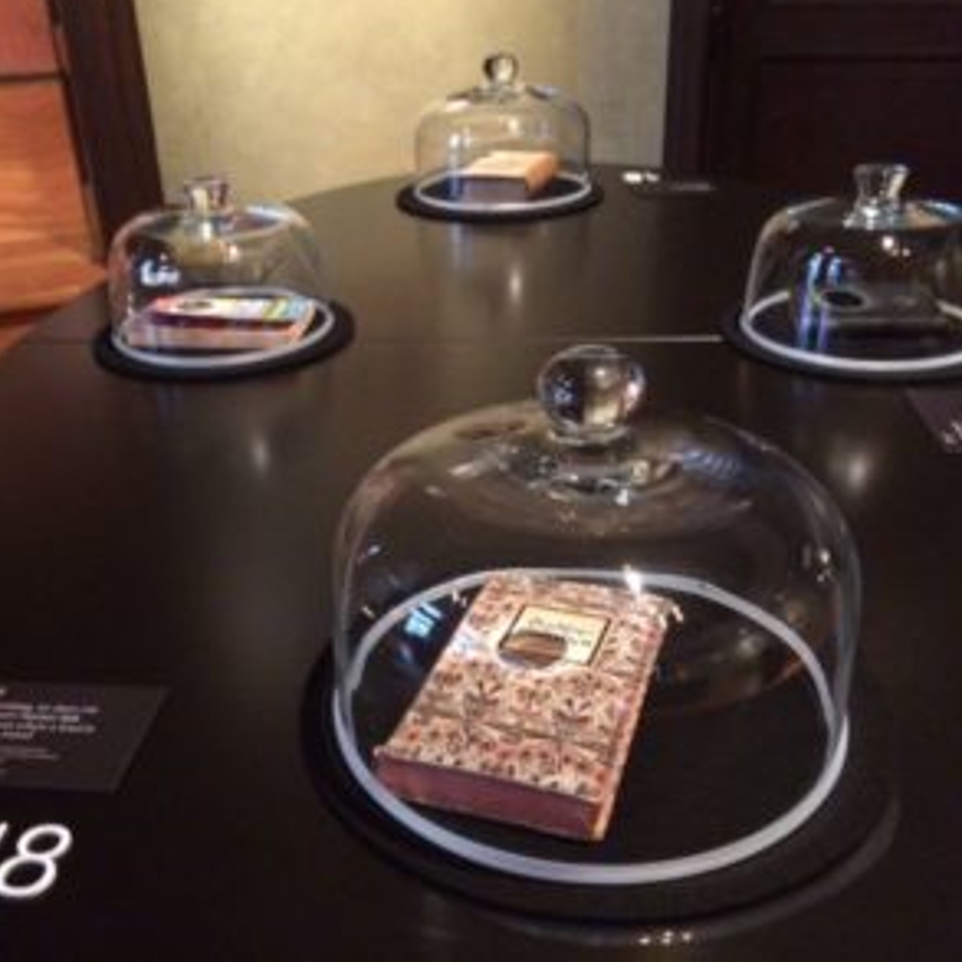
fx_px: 1100
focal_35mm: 35
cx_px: 447
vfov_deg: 47.2
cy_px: 473
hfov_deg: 47.2
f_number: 2.2
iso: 500
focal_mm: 4.15
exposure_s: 1/17
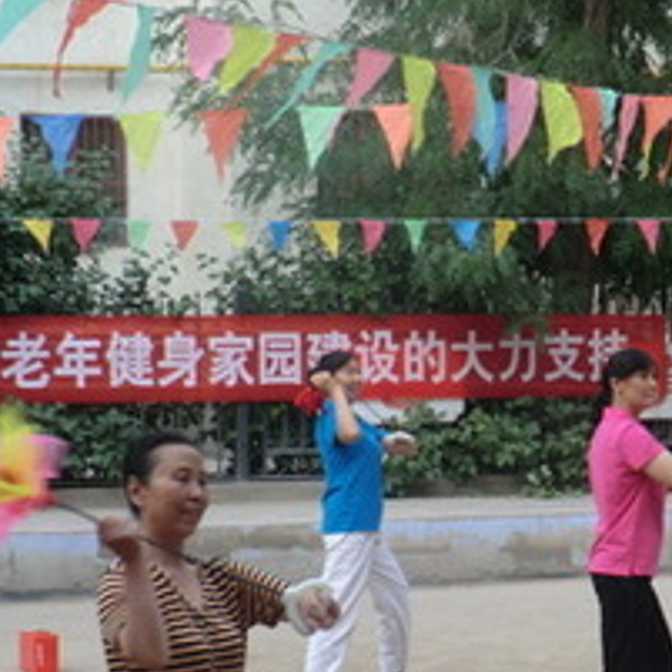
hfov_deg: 12.0
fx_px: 3185
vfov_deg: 12.0
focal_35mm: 145
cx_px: 595
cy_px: 588
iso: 64
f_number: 4.2
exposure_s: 1/125
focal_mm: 9.8
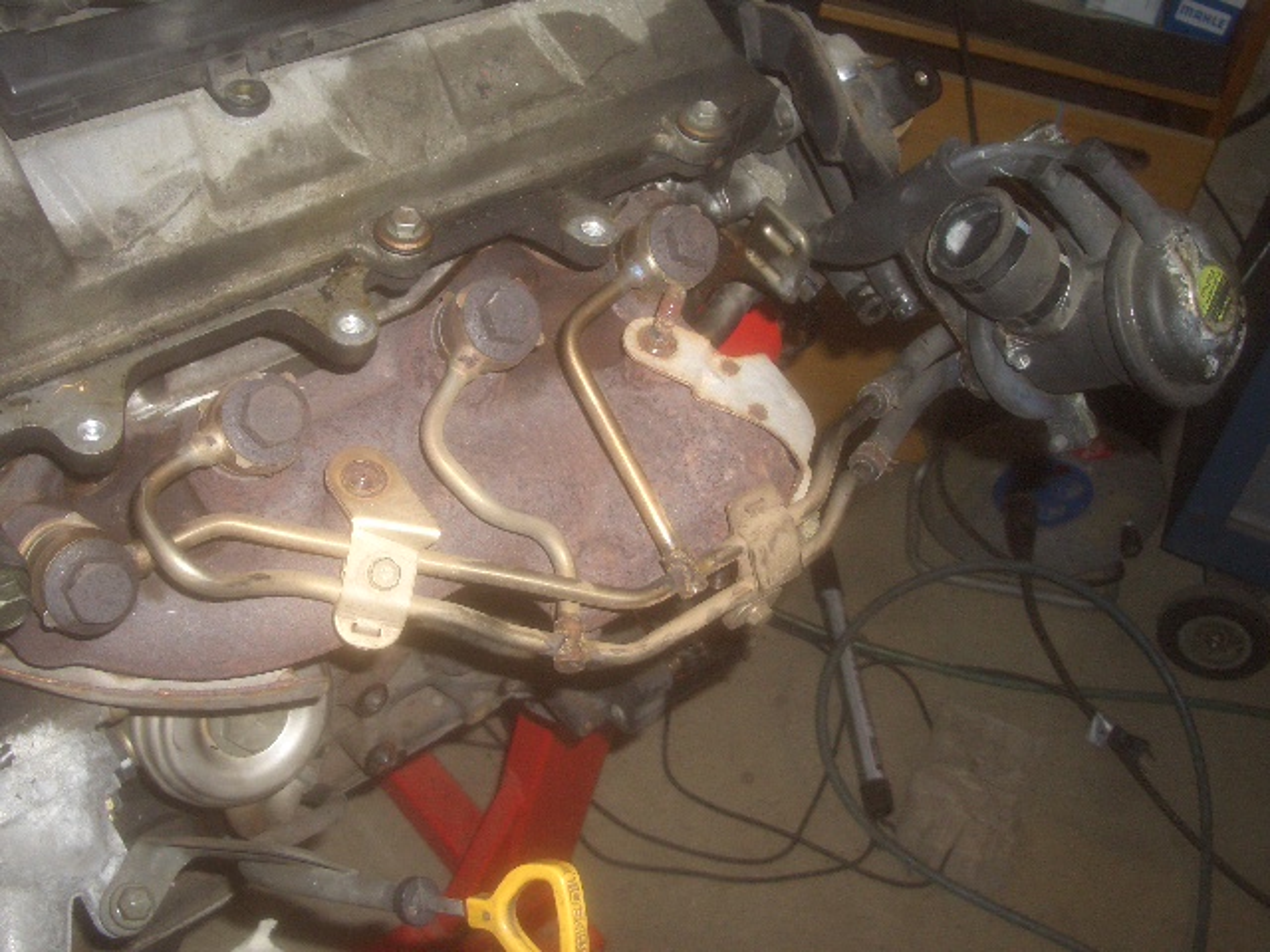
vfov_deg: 29.7
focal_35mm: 49
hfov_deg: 38.9
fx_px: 1798
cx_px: 635
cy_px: 476
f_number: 3.1
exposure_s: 1/60
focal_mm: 8.2
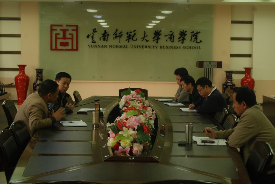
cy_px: 92
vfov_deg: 21.6
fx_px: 482
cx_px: 138
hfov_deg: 31.9
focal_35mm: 63
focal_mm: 42
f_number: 5.6
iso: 400
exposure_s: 1/13
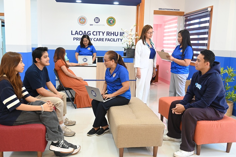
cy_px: 77
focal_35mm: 32
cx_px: 115
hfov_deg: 58.7
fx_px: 210
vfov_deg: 41.1
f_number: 4.5
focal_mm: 30
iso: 1600
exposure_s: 1/100
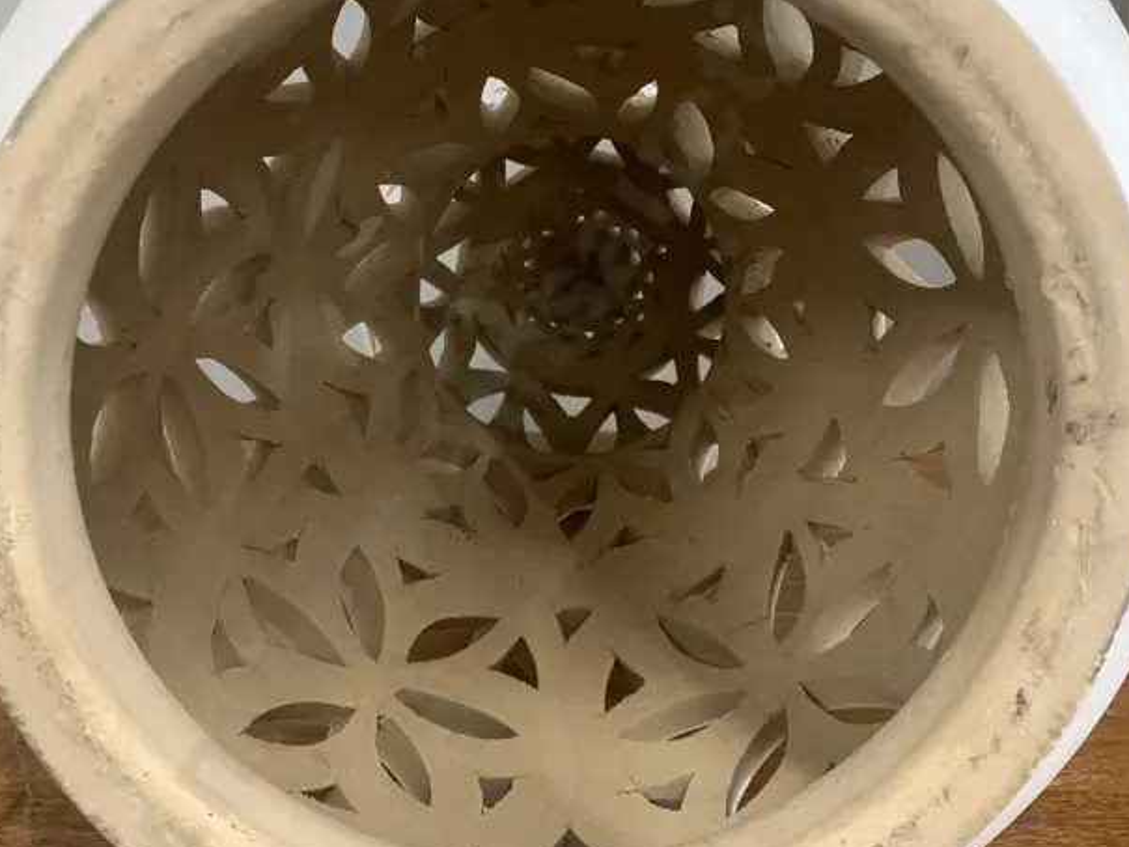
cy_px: 321
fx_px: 1435
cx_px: 554
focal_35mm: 44
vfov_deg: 32.7
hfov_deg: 42.9
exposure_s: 1/50
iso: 64
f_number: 1.8
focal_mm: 4.25
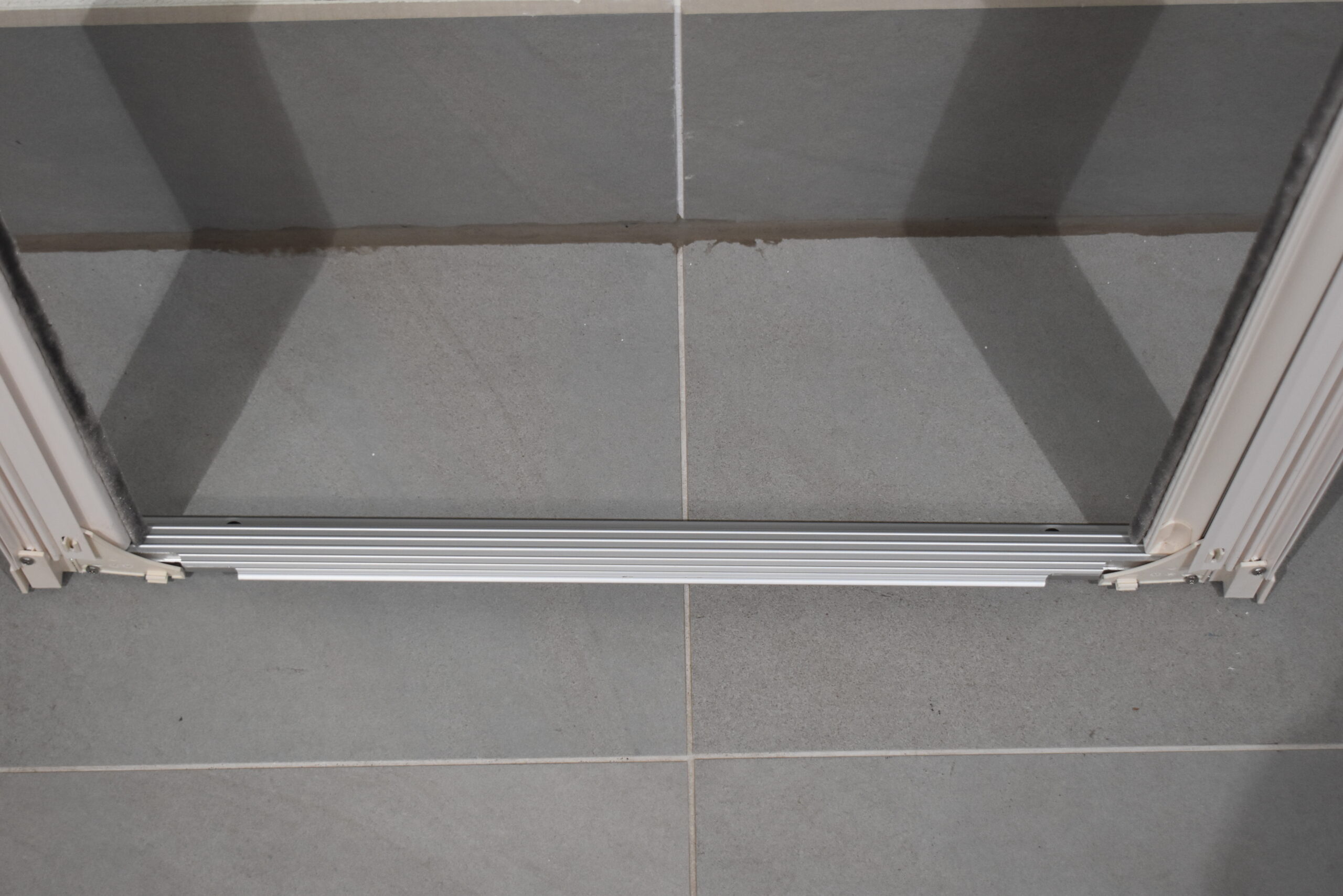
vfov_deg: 22.6
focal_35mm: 60
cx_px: 672
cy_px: 448
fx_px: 2238
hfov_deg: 33.4
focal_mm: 40
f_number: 4.8
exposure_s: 1/160
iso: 800
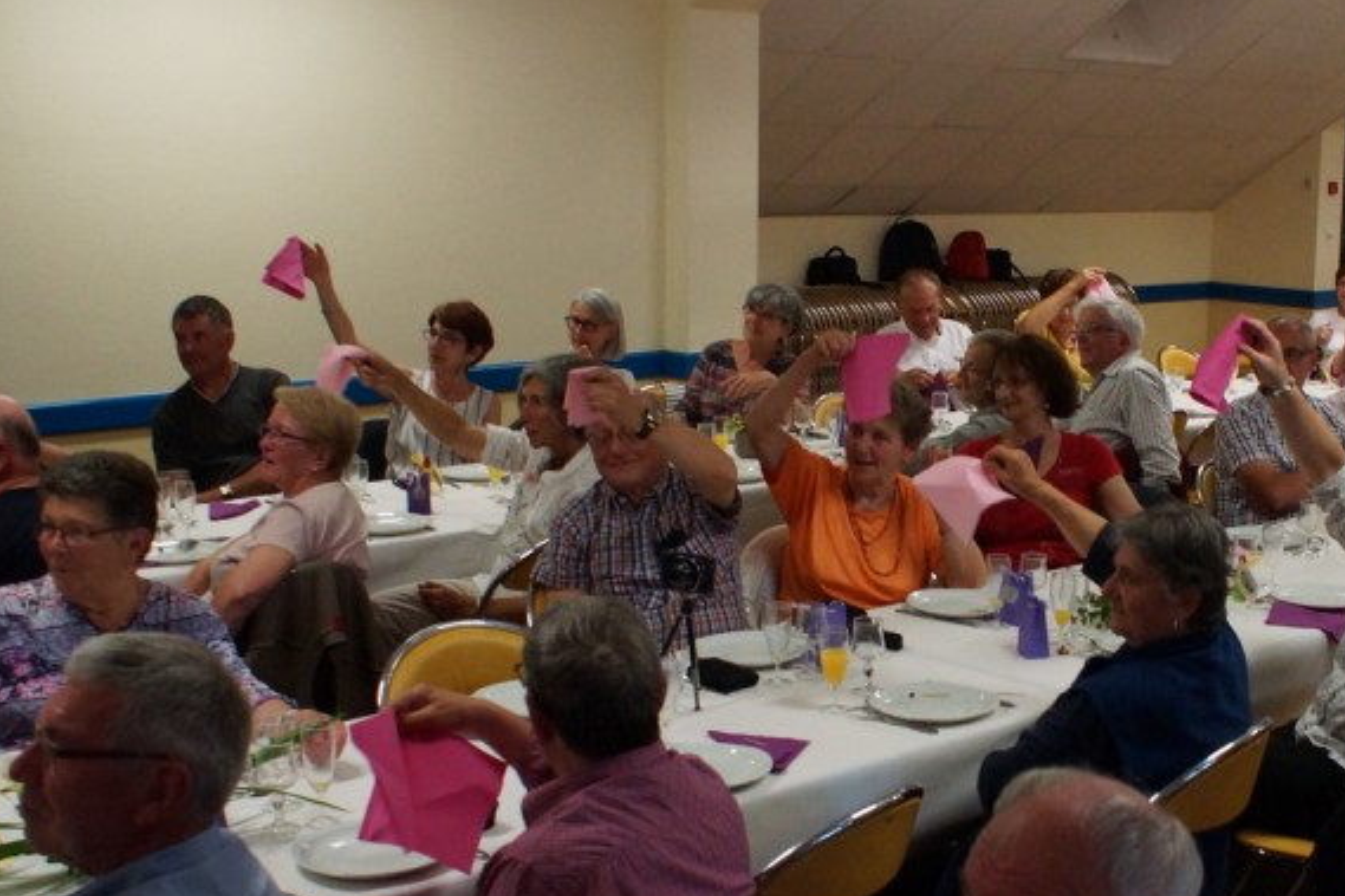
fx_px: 2017
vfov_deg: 25.0
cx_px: 998
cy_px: 522
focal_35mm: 54
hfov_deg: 36.1
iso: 1600
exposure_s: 1/160
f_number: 4
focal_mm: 20
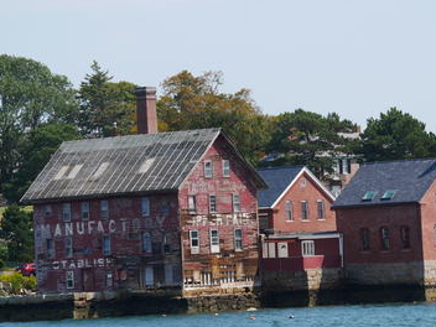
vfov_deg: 5.8
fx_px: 3224
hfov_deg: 7.7
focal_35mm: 256
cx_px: 256
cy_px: 172
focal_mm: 100
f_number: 5.6
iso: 200
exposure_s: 1/800
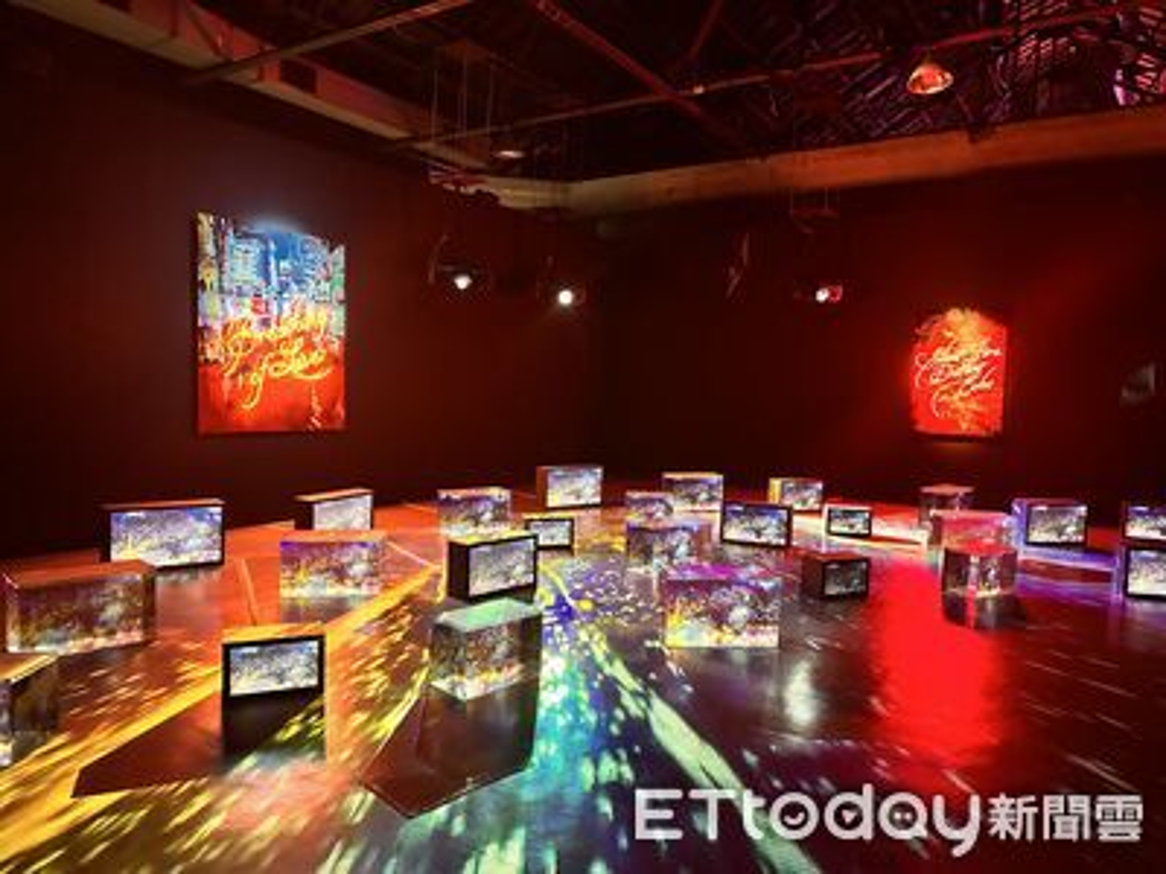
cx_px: 583
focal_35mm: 24
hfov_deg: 71.6
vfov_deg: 56.8
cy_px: 437
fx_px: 808
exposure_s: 1/30
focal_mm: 6.86
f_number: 1.78
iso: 800
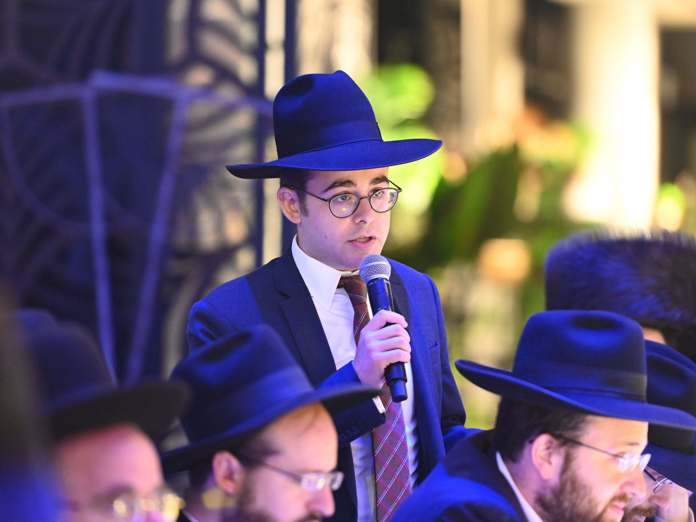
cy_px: 261
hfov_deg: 9.1
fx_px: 4363
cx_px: 365
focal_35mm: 217
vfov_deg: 6.8
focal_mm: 200
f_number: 3.5
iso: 5000
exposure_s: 1/125
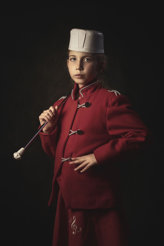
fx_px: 362
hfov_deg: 25.5
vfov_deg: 37.5
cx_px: 82
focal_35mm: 53
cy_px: 123
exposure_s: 1/200
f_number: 5
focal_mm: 35
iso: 160
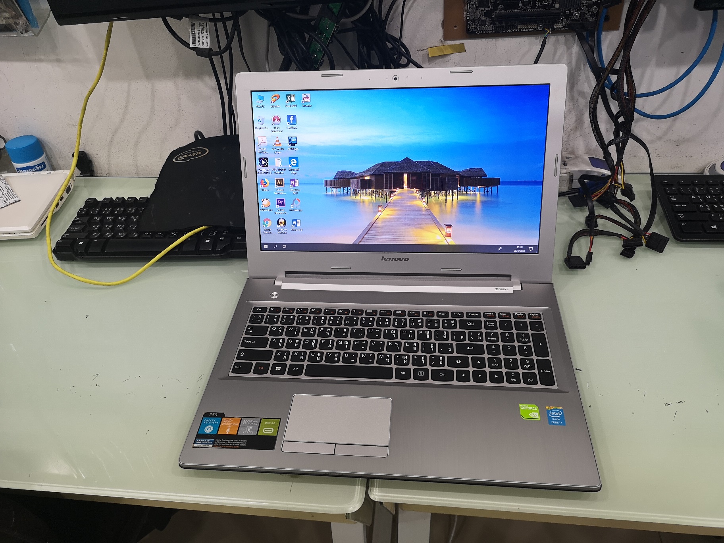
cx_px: 362
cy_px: 272
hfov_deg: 65.3
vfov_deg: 51.4
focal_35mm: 27
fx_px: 565
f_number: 1.8
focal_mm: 3.95
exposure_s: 1/50
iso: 100
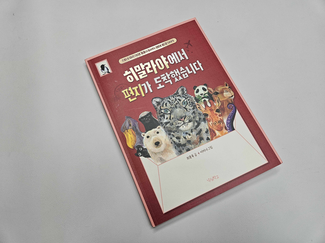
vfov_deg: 58.9
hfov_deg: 73.9
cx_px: 162
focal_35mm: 23
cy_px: 122
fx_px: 216
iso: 80
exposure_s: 1/120
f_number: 1.8
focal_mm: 5.4
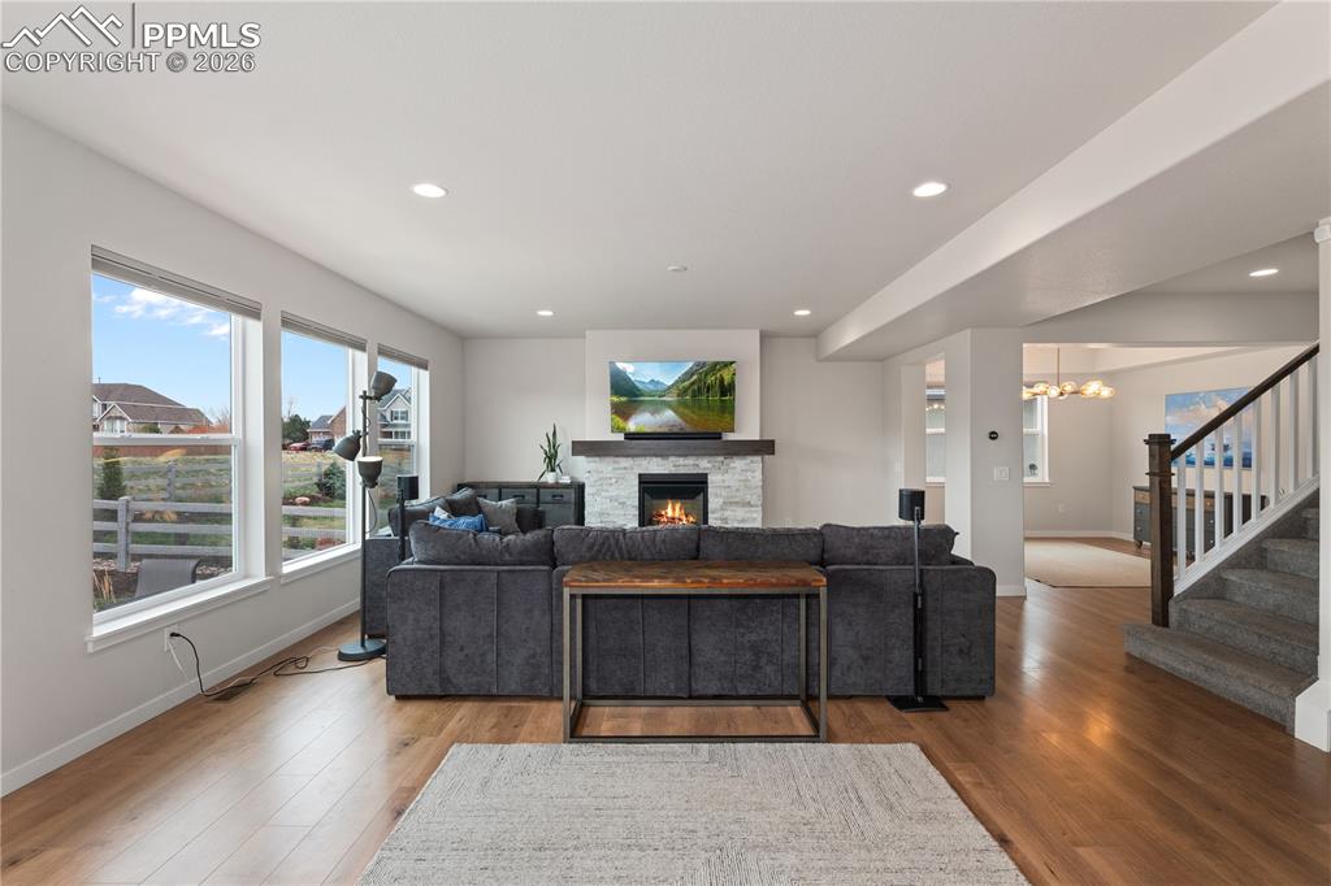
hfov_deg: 96.8
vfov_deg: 73.7
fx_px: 591
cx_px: 666
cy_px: 443
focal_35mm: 16
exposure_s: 1/15
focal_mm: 16
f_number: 8
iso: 800
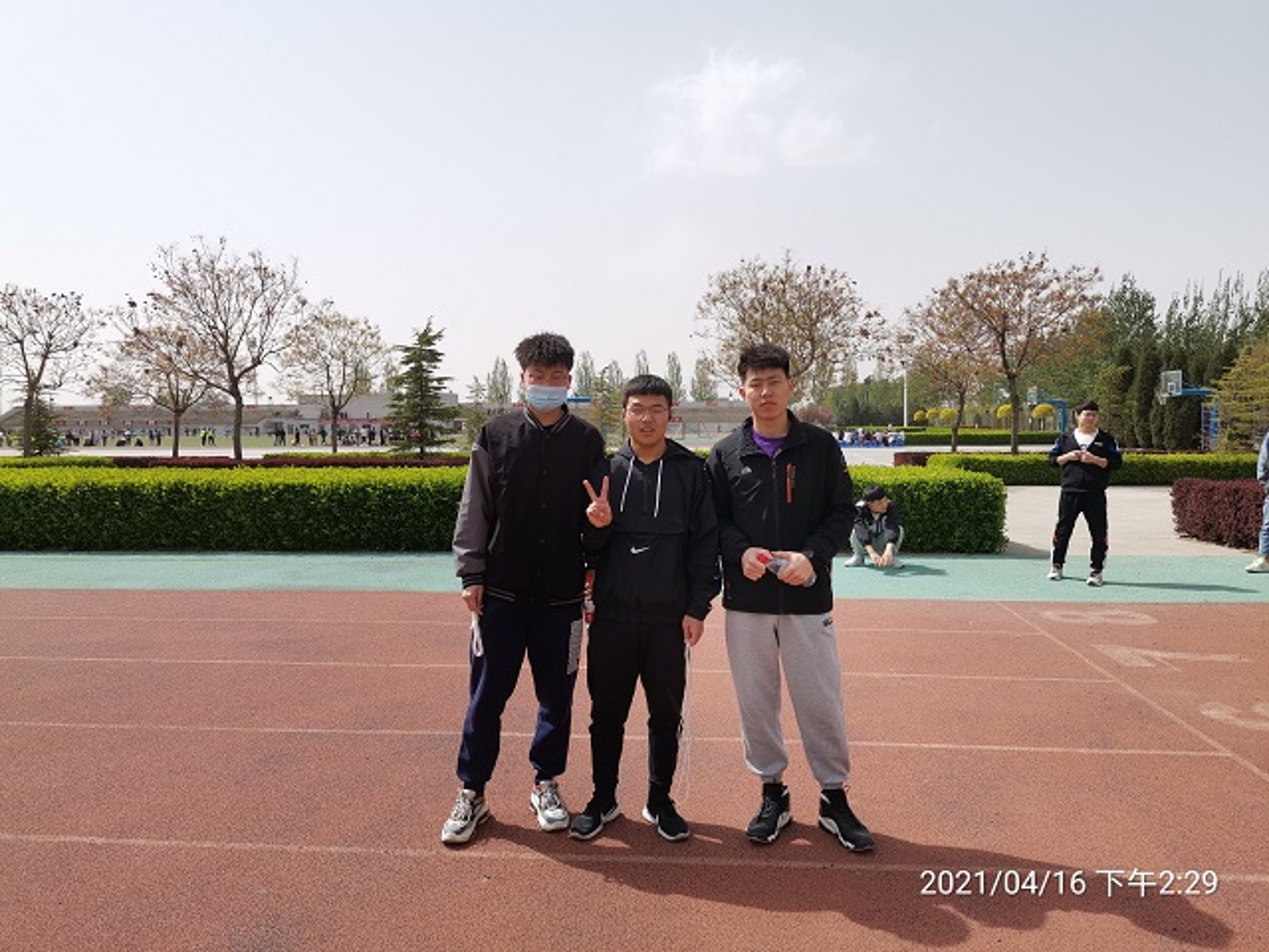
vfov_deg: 53.1
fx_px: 953
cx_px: 634
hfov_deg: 67.3
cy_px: 476
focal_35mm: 26
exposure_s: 1/1269
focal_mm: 4.75
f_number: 1.8
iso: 50
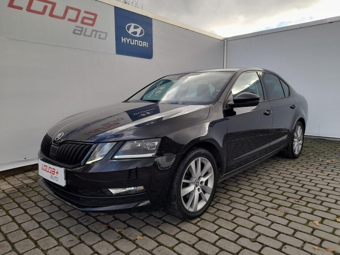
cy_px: 128
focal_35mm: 25
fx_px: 246
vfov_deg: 54.9
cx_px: 170
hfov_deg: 69.4
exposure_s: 1/108
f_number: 2
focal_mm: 4.6
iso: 20
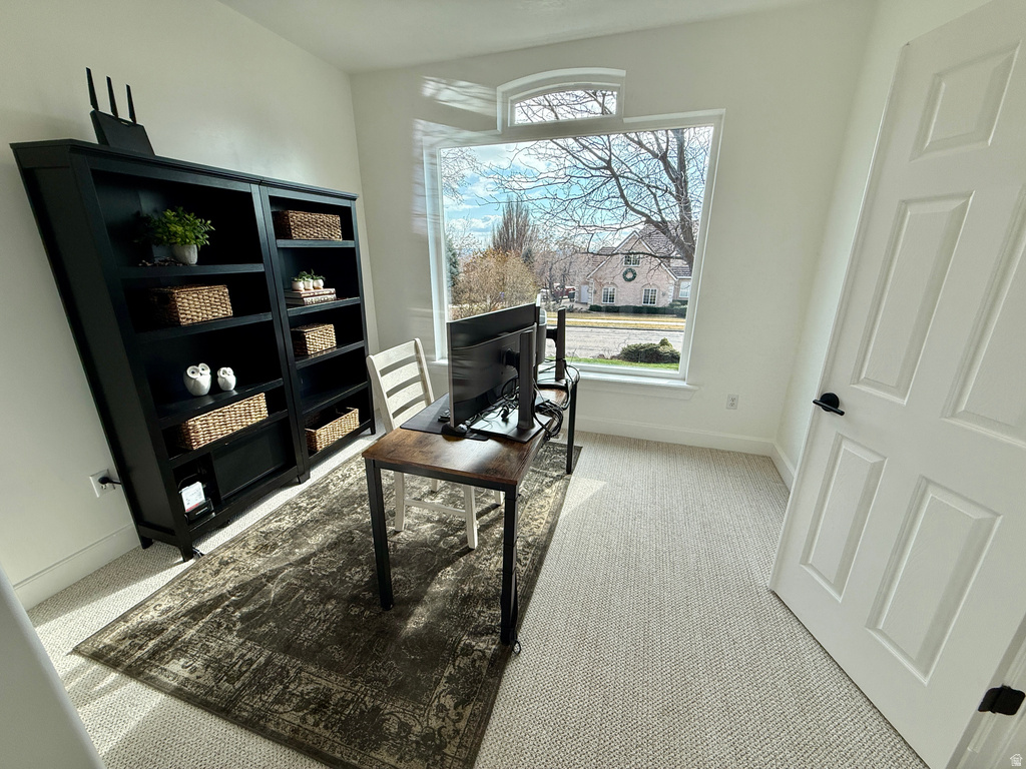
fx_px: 415
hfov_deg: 102.1
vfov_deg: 85.7
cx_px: 513
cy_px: 384
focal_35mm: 14
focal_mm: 2.22
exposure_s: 1/316
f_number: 2.2
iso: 64
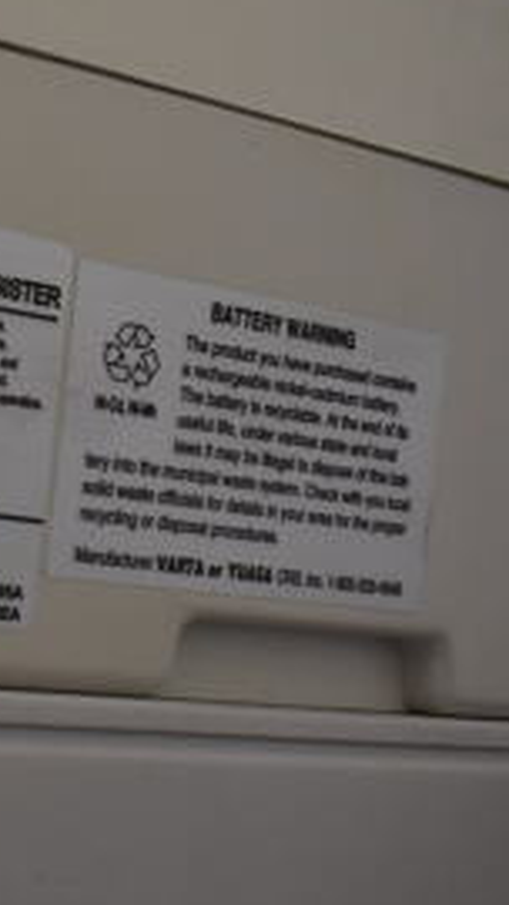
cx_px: -425
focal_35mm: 64
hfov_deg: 15.8
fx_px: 1535
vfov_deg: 32.8
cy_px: 422
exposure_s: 1/60
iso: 800
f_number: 5.6
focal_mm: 18
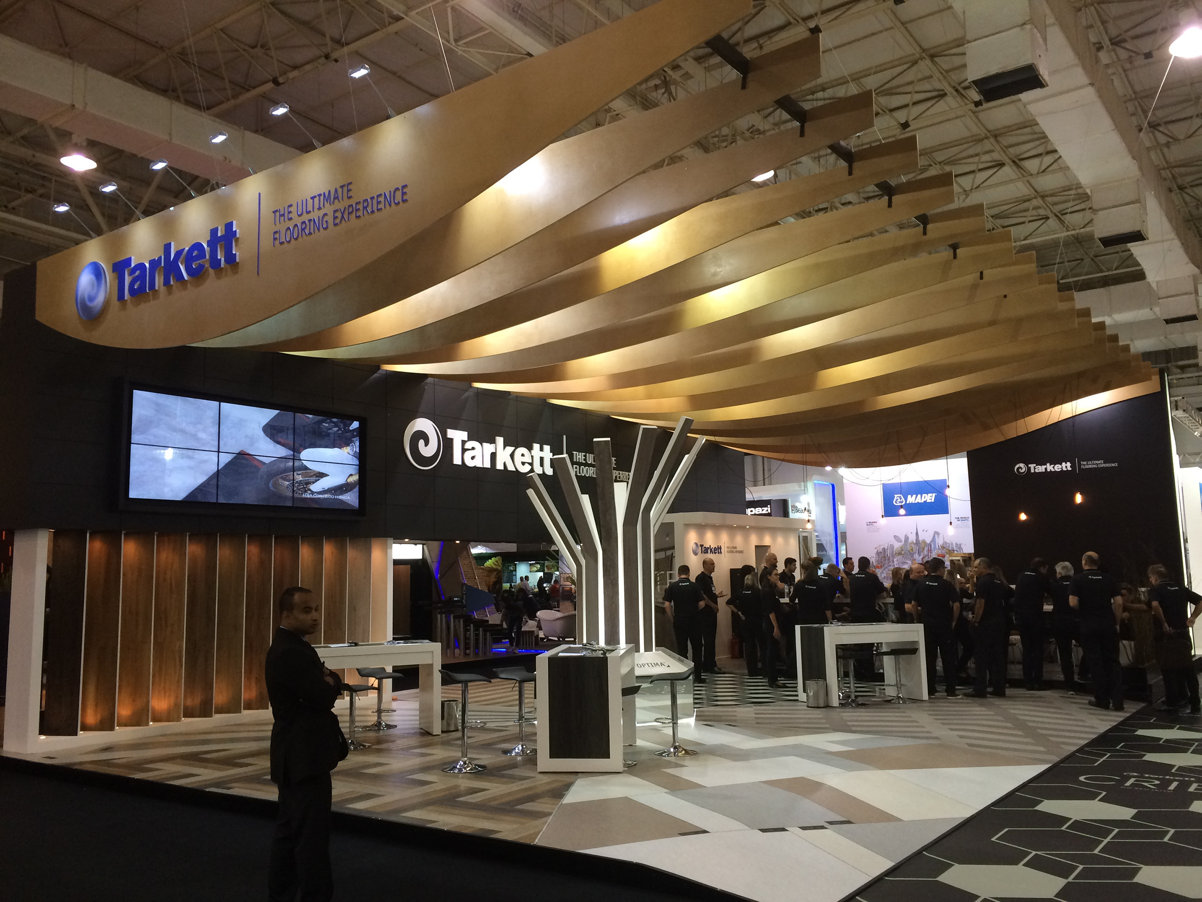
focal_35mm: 29
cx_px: 601
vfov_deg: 48.2
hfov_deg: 61.7
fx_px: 1007
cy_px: 451
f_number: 2.2
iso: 64
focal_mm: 4.15
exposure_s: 1/30
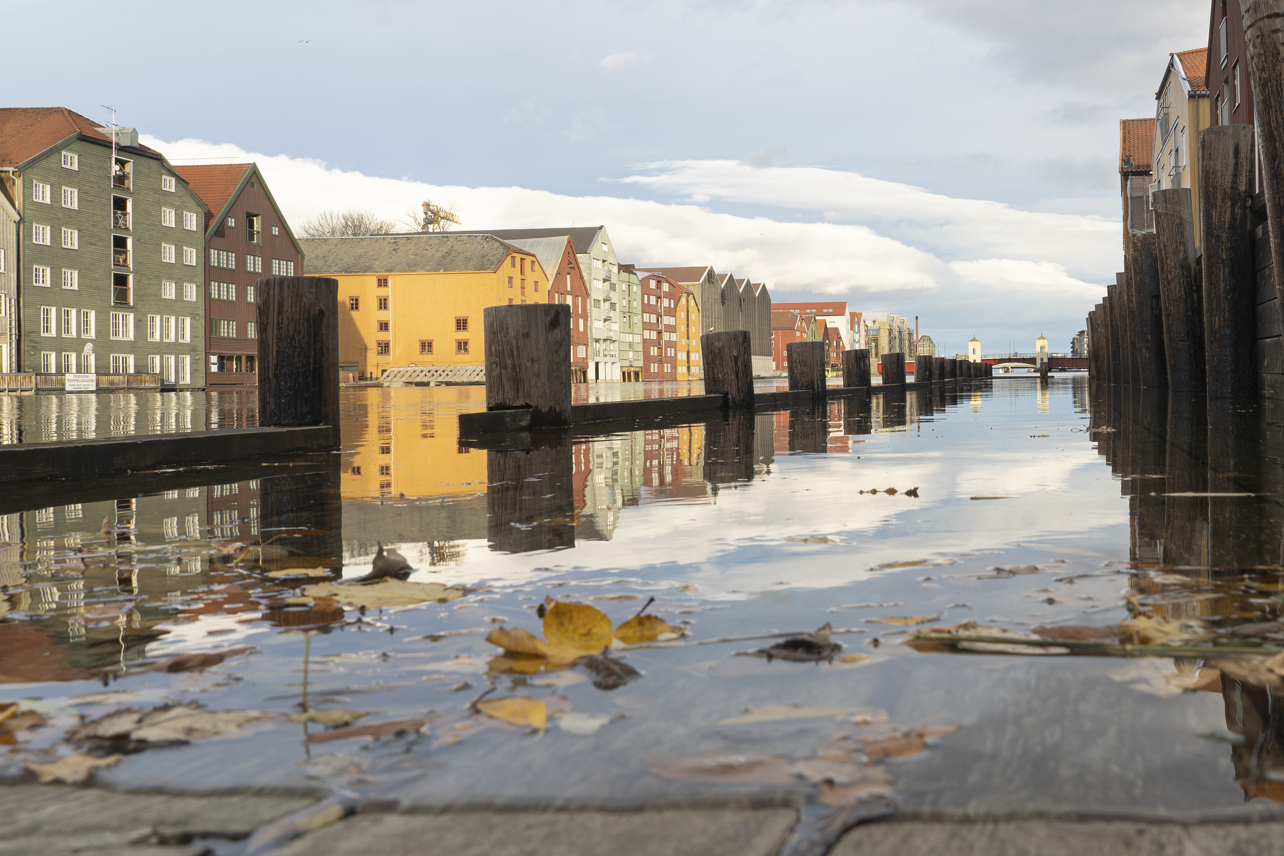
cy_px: 353
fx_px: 1391
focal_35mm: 39
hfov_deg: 48.5
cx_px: 885
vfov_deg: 34.1
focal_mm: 24
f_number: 10
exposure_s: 1/50
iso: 100
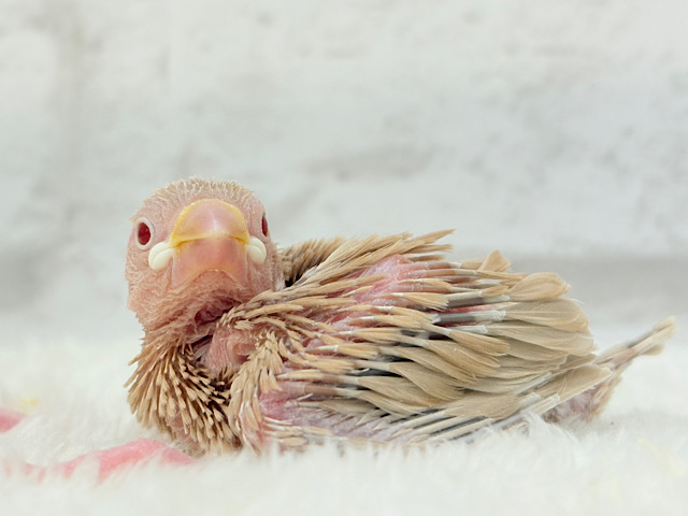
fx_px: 1034
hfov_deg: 36.8
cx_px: 344
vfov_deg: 28.0
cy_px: 258
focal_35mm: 52
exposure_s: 1/50
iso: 40
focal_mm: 5.96
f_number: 1.6
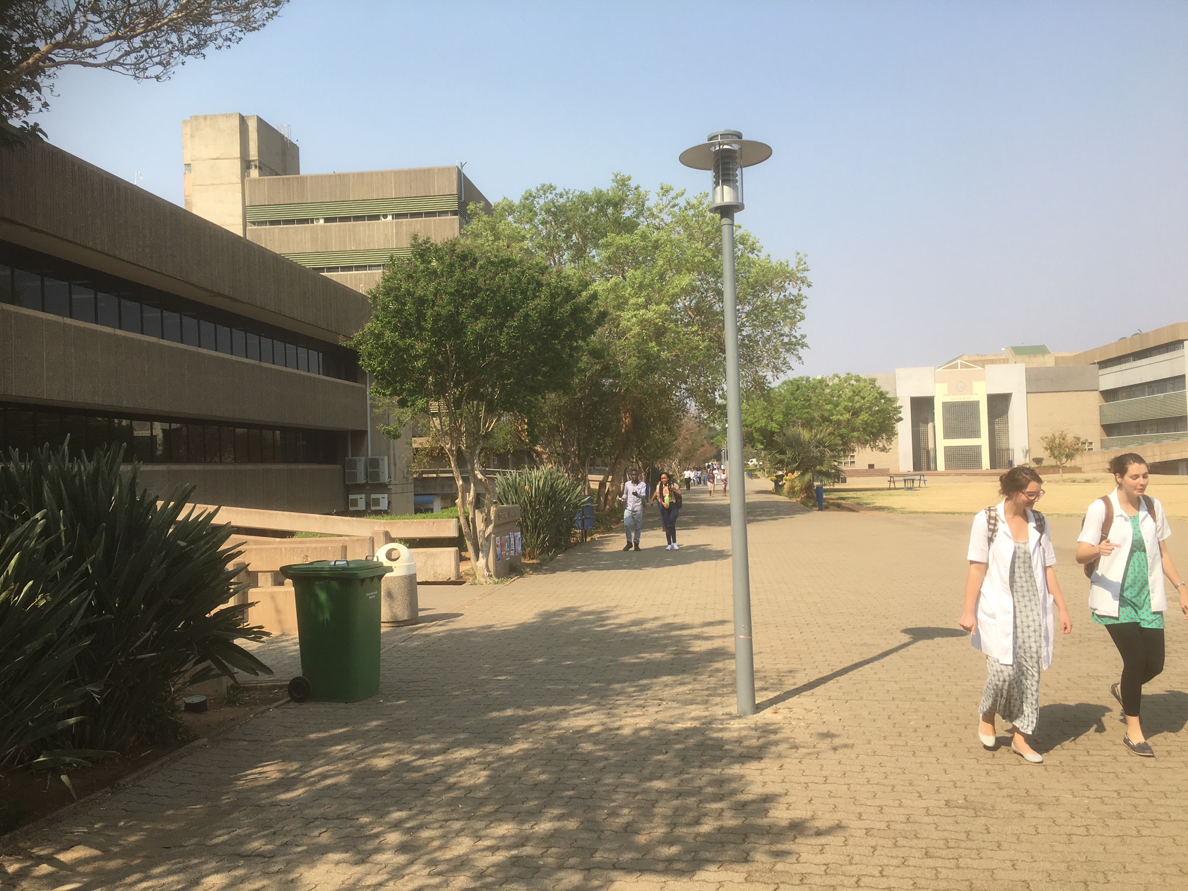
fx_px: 995
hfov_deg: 61.7
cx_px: 594
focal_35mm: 29
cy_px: 446
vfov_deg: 48.2
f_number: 2.2
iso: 25
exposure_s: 1/845
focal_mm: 4.15
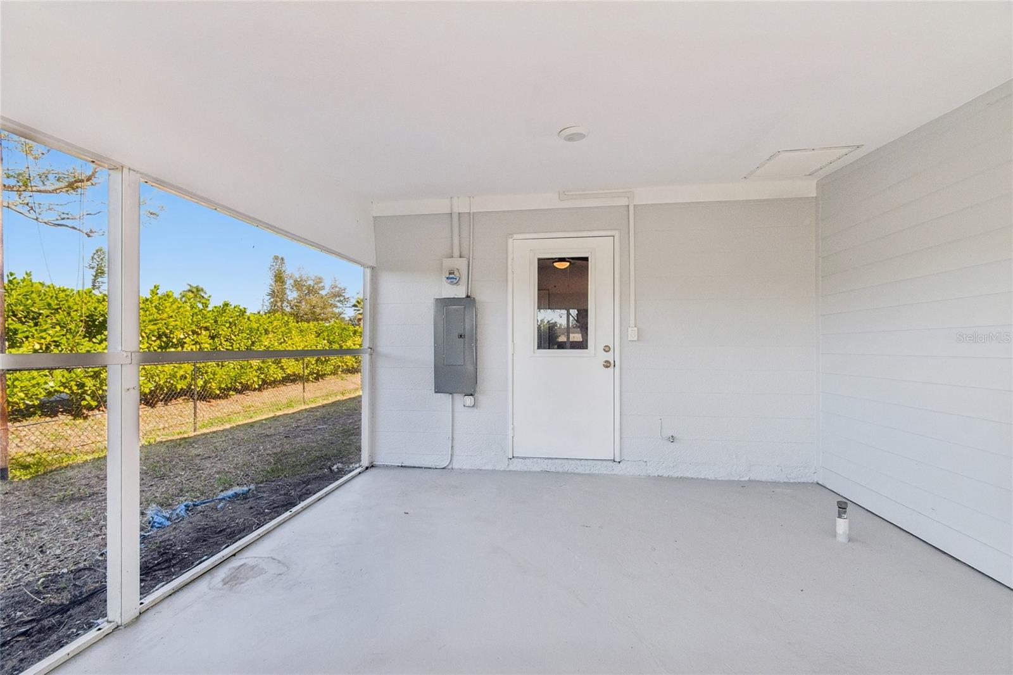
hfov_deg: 100.4
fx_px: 422
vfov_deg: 77.3
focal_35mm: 15
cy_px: 338
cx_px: 506
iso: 640
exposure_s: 1/320
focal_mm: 10
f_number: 7.1
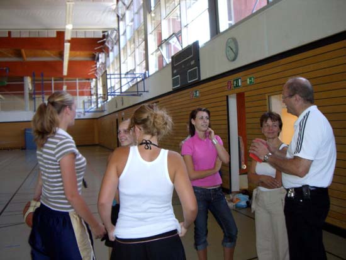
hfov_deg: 49.0
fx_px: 380
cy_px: 130
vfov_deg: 37.7
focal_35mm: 38
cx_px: 173
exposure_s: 1/60
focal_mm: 6.2
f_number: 2.7
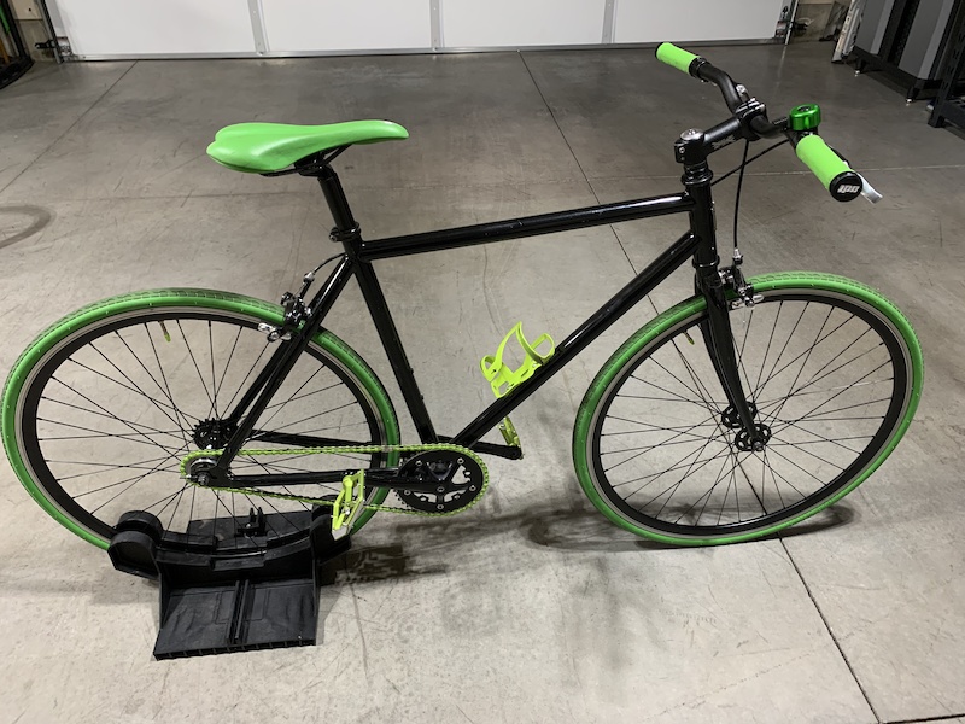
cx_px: 482
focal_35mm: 26
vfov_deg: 53.1
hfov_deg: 67.3
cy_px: 362
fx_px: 725
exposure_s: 1/60
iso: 250
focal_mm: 4.25
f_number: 1.8
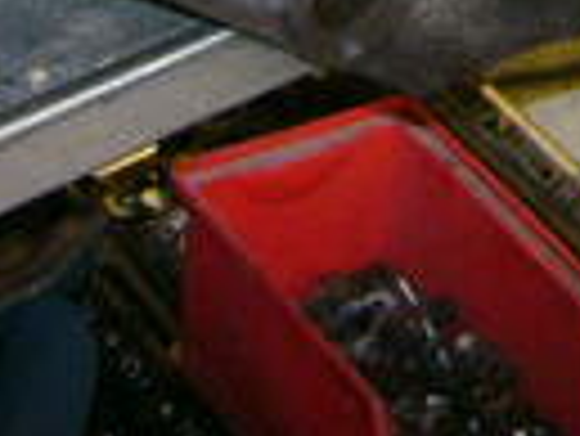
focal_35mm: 174
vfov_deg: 7.9
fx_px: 2918
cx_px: 643
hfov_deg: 11.2
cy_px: -629
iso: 100
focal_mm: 4.6
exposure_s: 1/30
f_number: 2.8
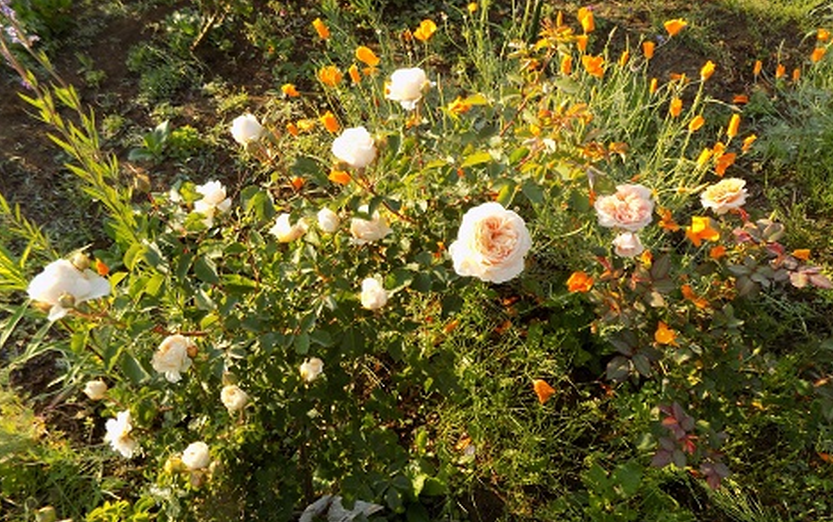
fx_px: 568
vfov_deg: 49.3
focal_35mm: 25
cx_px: 422
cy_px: 257
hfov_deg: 72.5
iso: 80
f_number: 3.1
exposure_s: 1/200
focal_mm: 4
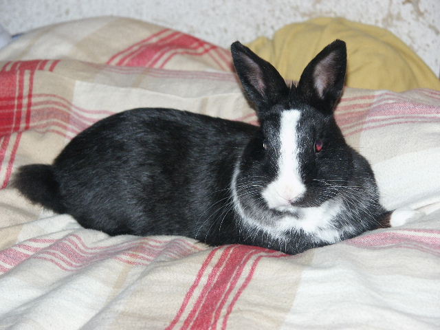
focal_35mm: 148
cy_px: 165
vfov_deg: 10.0
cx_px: 220
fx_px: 1881
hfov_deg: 13.3
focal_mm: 37.42
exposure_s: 1/125
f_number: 3.5
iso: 200
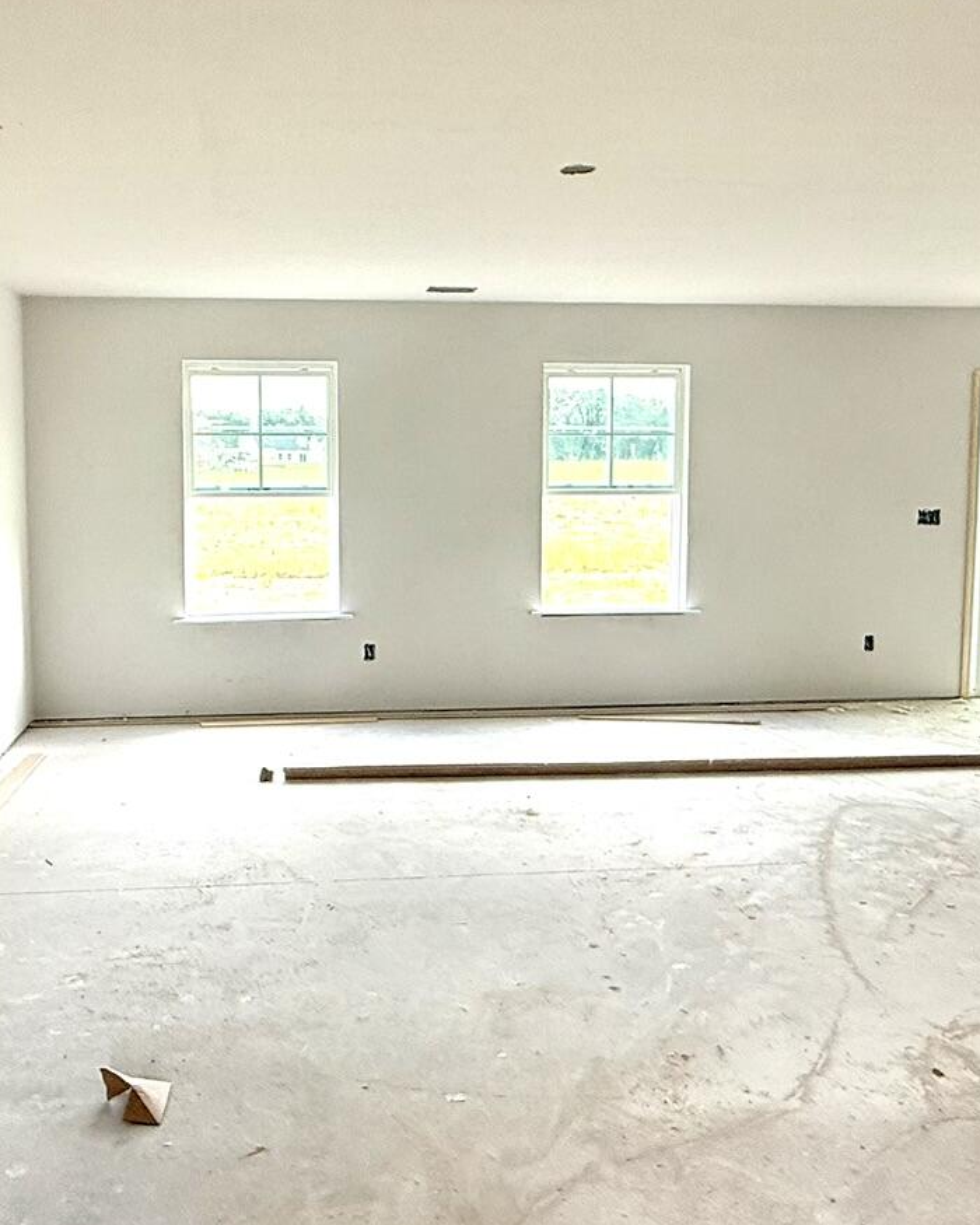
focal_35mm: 32
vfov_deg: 55.6
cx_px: 370
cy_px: 588
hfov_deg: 45.4
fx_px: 1160
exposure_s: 1/123
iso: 64
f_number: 2.2
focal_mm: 2.22
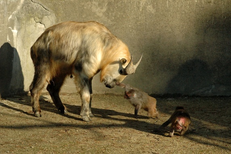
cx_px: 116
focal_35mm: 183
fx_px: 1173
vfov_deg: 7.5
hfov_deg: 11.2
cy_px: 77
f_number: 5.6
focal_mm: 122
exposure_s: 1/5000
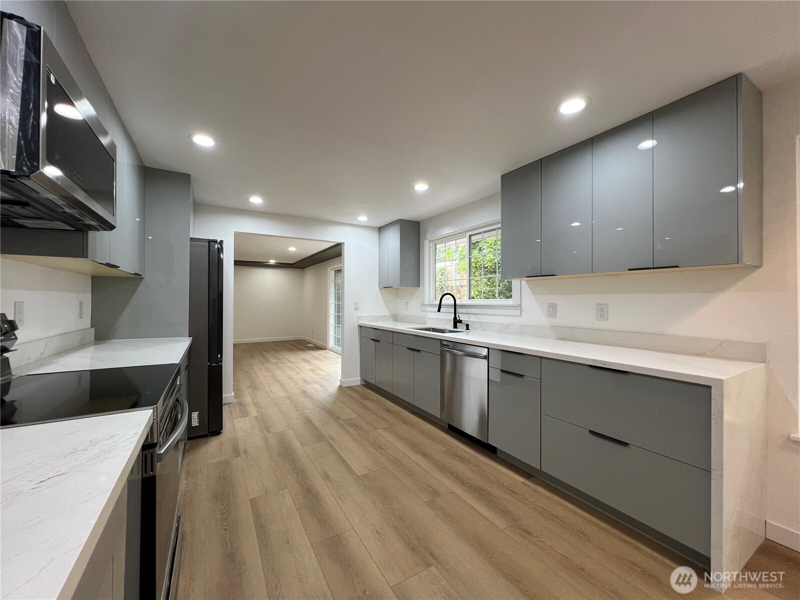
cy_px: 300
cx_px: 400
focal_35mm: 13
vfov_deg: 89.9
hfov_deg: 106.2
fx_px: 300
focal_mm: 1.57
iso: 125
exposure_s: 1/120
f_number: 1.8
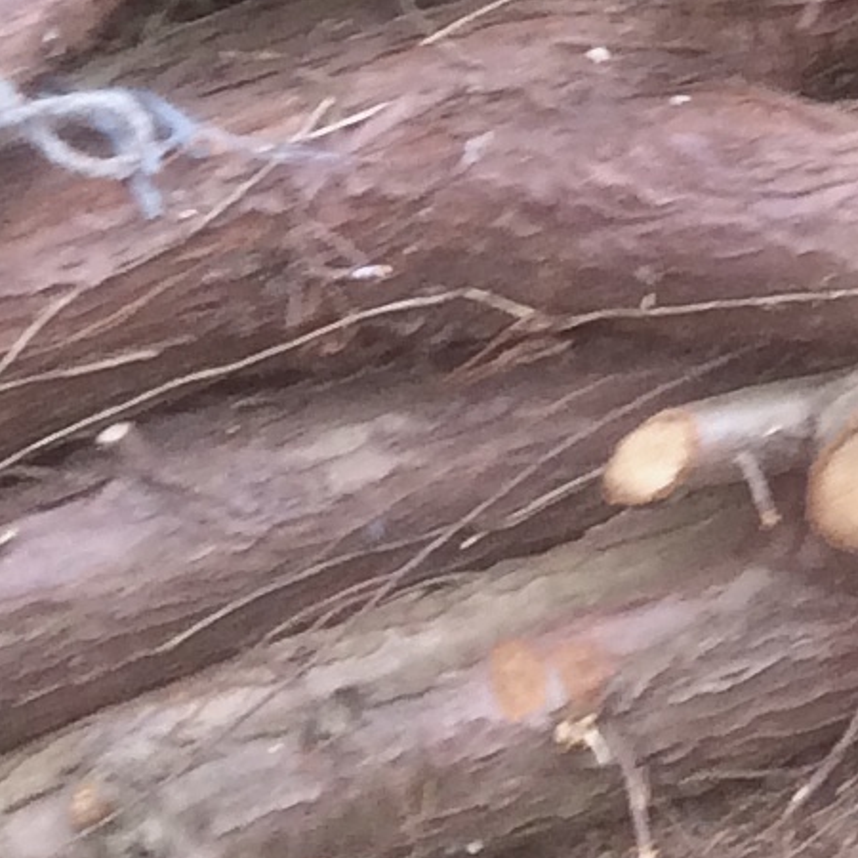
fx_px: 5216
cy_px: -1032
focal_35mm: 186
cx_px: 2437
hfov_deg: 8.2
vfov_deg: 8.7
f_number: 2.2
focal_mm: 4.15
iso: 32
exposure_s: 1/102
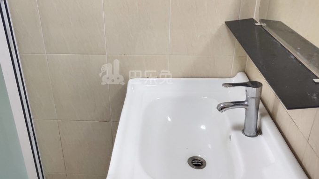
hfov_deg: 53.8
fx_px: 313
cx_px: 136
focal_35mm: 37
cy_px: 72
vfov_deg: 31.9
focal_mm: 4.27
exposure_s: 1/50
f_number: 1.8
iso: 334
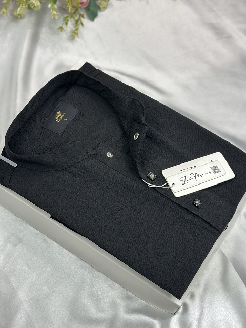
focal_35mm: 48
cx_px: 123
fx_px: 455
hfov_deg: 30.3
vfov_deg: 39.7
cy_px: 164
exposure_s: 1/100
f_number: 1.78
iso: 80
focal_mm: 6.86
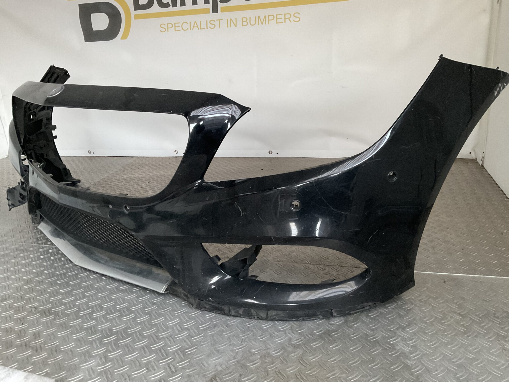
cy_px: 191
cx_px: 254
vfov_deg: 48.2
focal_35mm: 29
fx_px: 426
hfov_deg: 61.7
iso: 320
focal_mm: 3
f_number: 1.8
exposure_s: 1/33
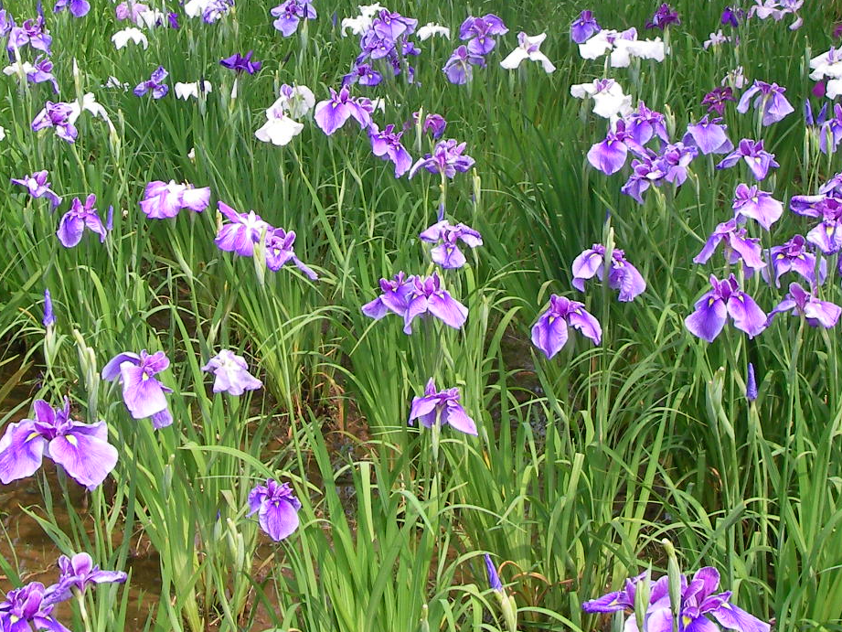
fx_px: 1606
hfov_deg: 29.4
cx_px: 443
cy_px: 99
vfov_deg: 21.9
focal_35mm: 66
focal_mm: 6.3
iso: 50
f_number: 6.6
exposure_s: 1/111
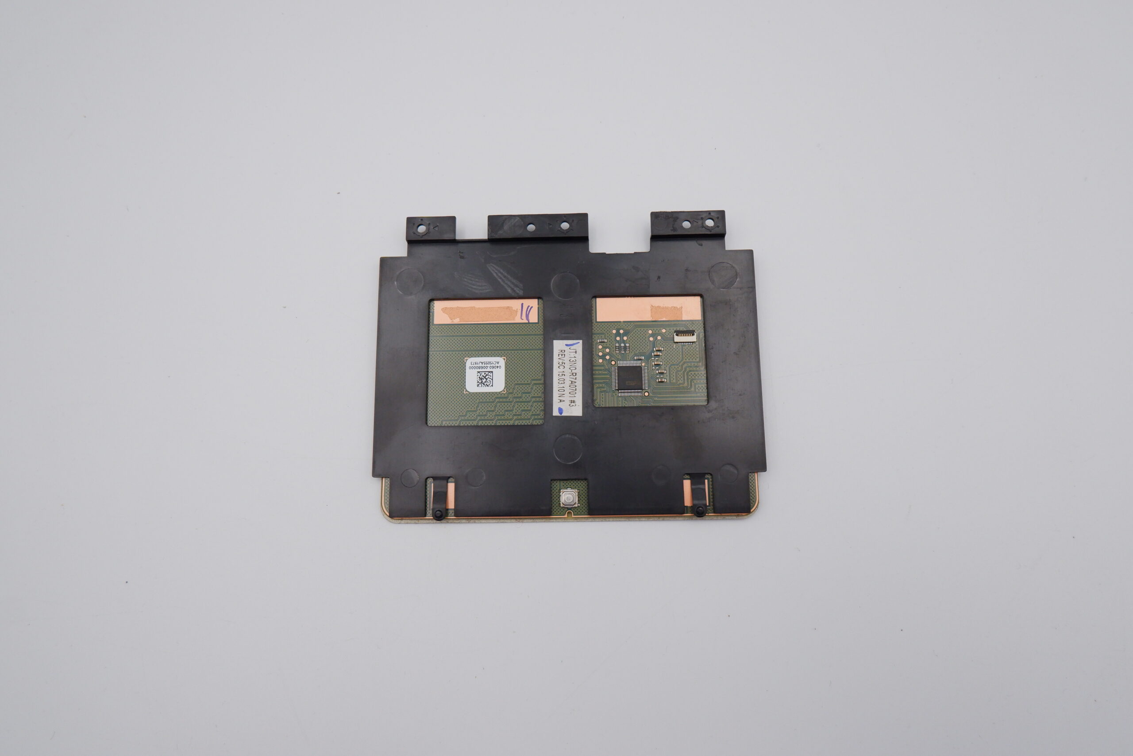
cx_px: 566
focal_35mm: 23
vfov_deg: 55.1
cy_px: 378
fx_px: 724
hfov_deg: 76.1
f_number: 7.1
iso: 1250
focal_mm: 15
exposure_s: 1/450
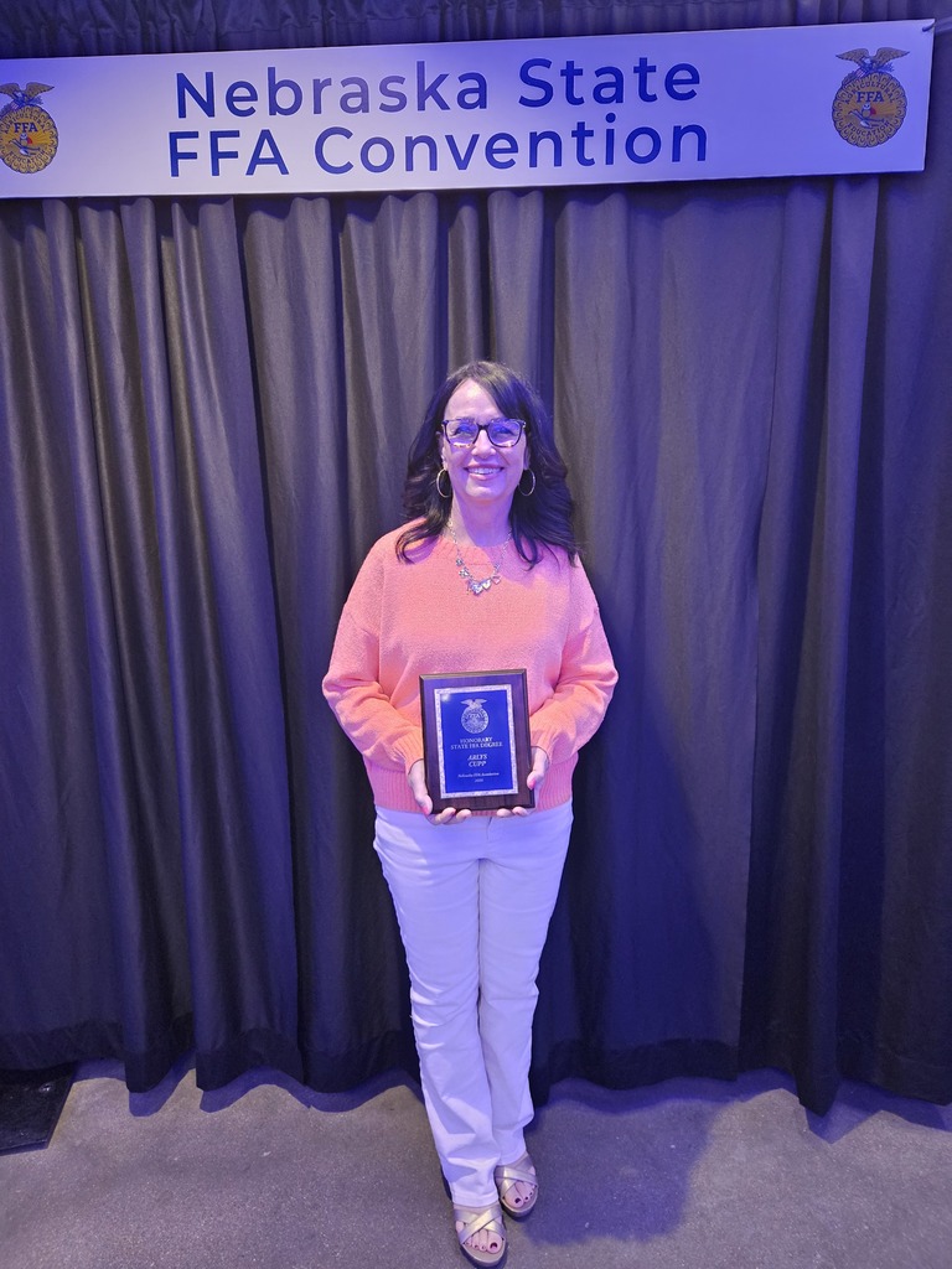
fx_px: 843
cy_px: 634
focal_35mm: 23
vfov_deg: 73.9
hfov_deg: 58.9
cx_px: 476
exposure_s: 1/40
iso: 500
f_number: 1.8
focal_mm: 5.4
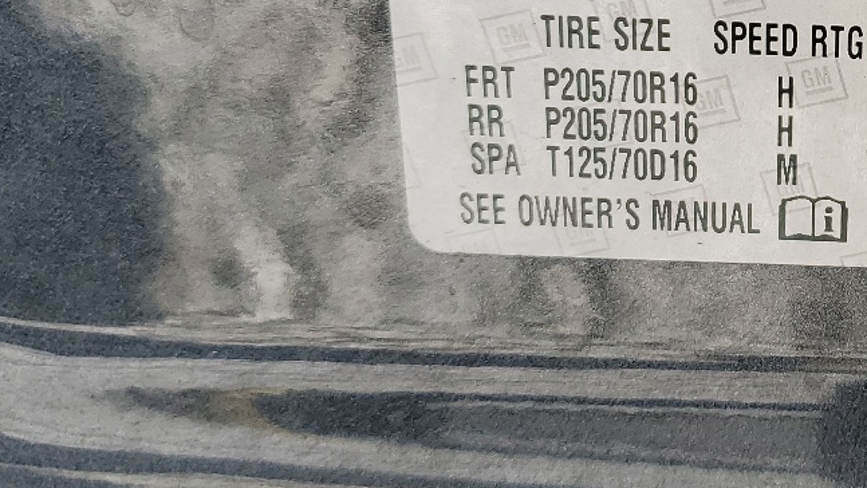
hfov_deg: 27.6
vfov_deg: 16.8
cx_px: 951
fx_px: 1609
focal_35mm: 70
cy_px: -34
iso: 50
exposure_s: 1/526
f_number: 1.5
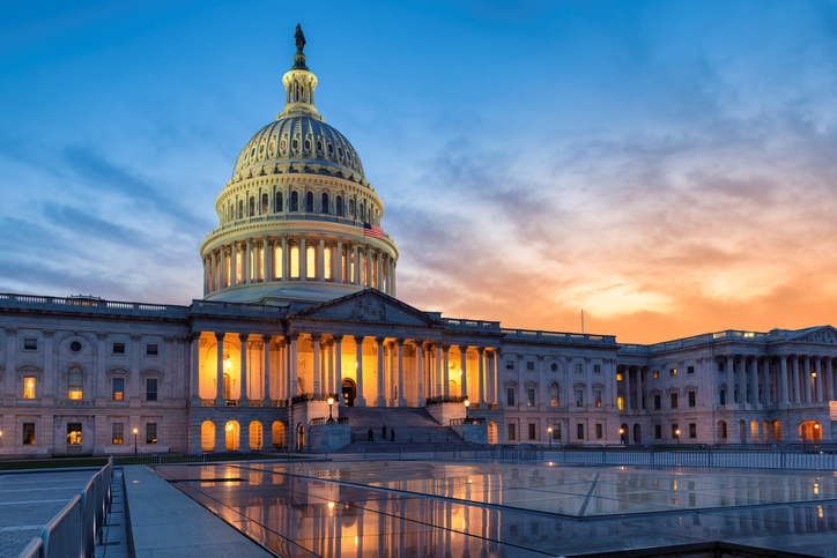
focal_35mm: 24
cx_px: 418
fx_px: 558
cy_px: 279
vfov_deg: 53.2
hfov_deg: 73.7
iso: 64
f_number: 8
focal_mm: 24
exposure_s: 1/1.25
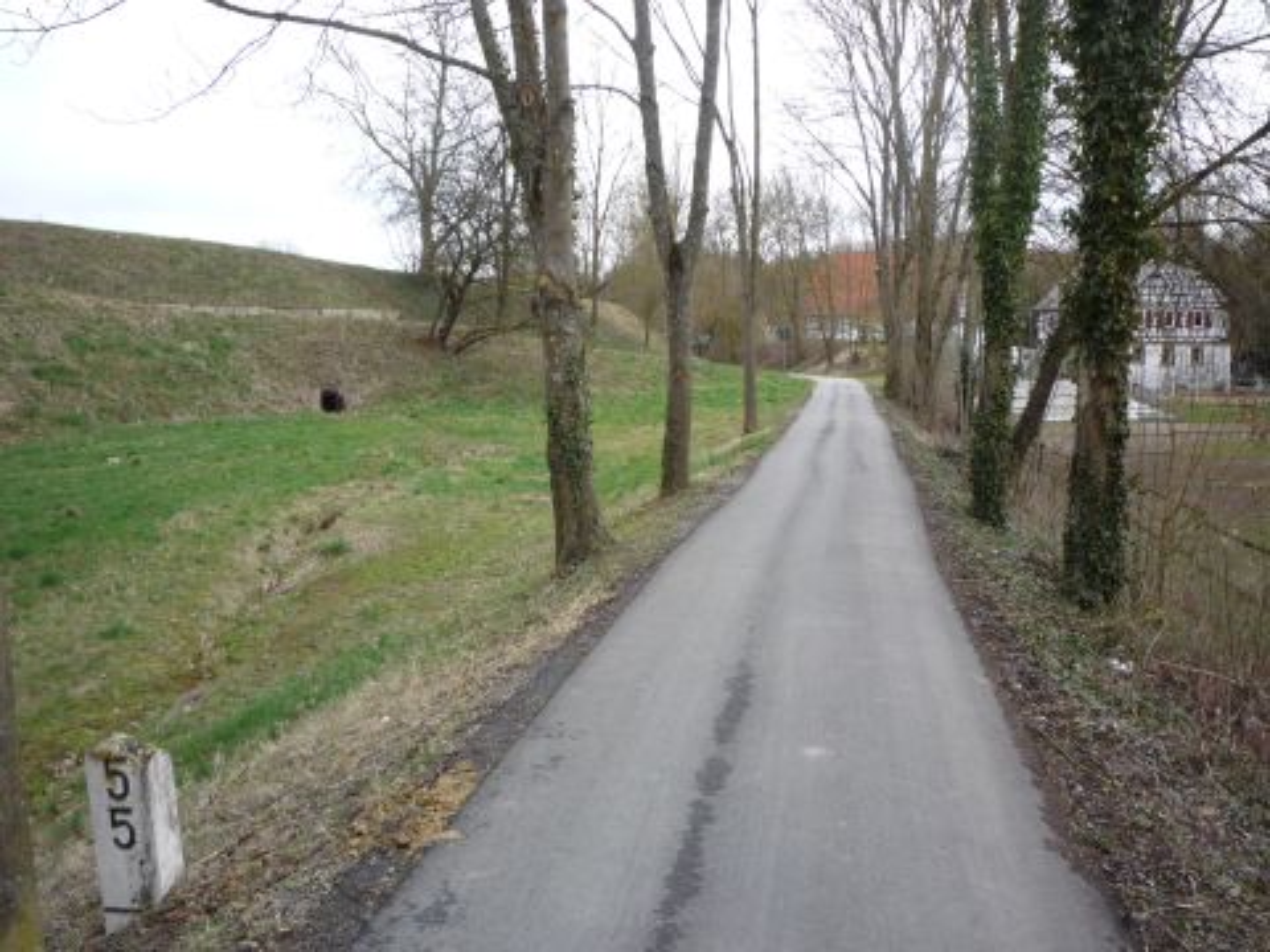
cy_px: 476
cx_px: 635
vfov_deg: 44.2
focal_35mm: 32
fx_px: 1174
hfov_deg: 56.8
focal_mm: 5.2
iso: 100
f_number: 4
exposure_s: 1/100
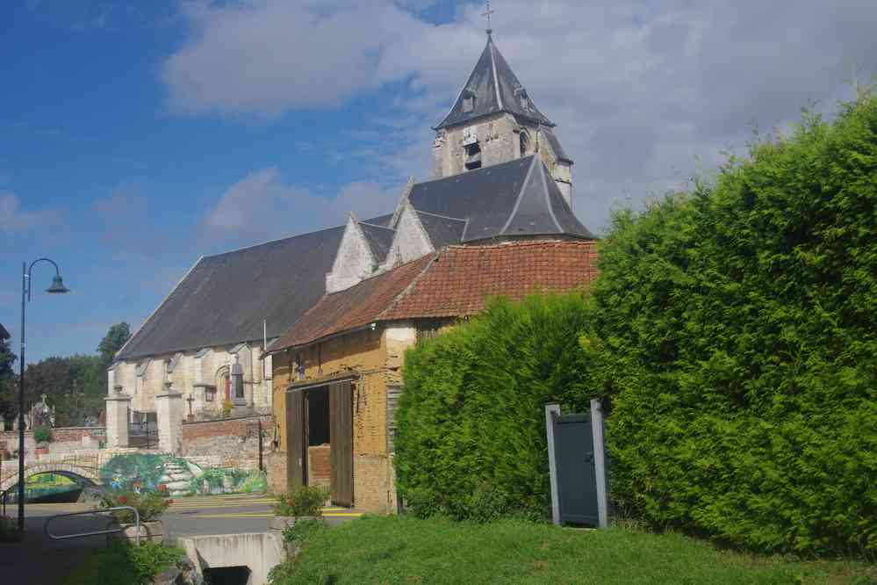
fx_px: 1023
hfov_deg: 46.4
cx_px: 438
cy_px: 292
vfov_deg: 31.9
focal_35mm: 42
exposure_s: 1/125
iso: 200
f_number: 11
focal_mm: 28
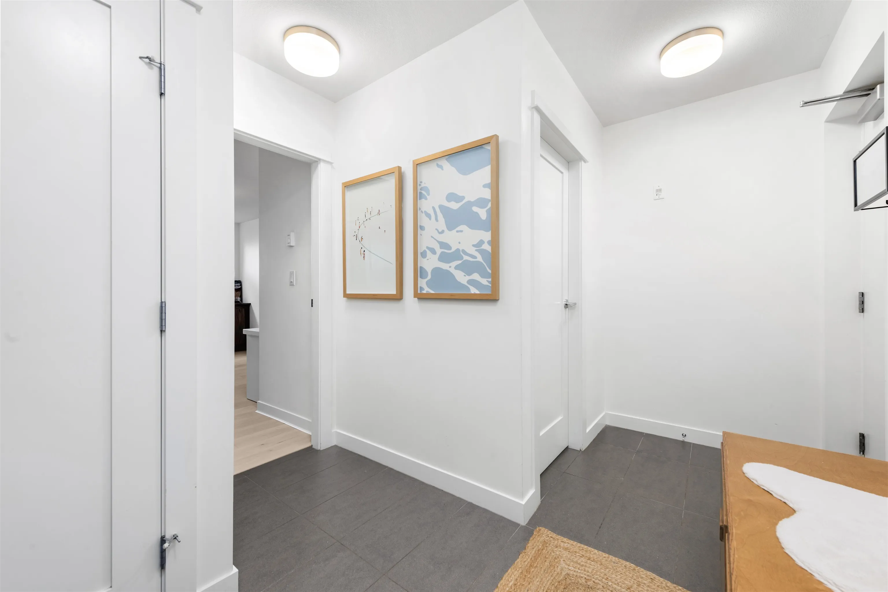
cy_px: 296
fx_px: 345
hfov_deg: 104.2
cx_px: 444
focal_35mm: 14
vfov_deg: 81.2
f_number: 8
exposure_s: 1/3
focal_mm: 14
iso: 200
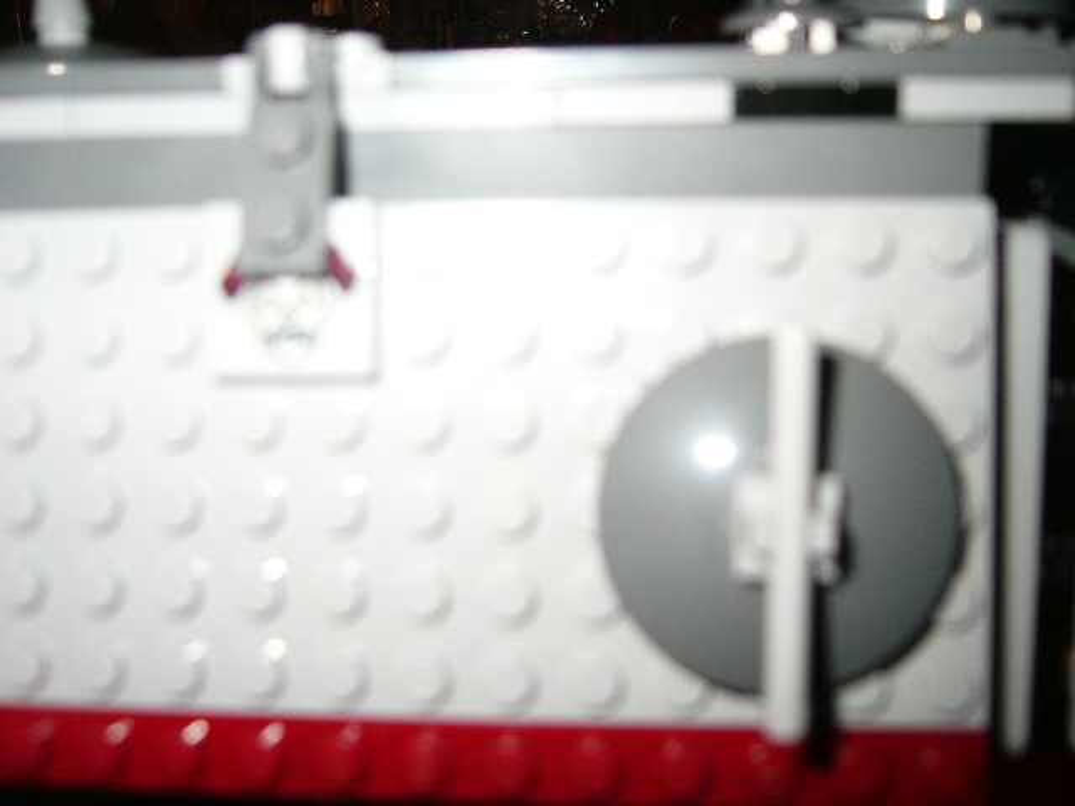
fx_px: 1087
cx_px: 538
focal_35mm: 35
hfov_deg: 52.6
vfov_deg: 40.7
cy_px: 403
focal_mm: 5.8
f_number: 2.8
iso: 100
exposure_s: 1/60
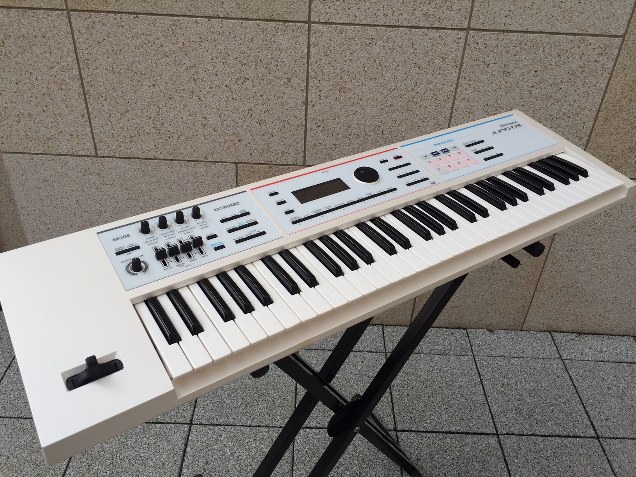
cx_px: 318
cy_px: 238
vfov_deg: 48.2
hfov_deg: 61.7
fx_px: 533
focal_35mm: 29
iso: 32
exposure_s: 1/1582
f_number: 2.2
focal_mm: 4.15
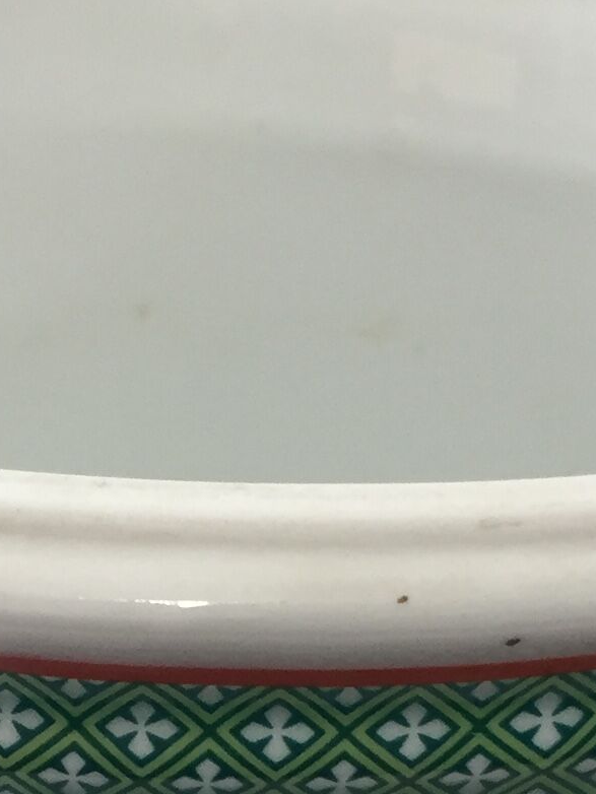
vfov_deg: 15.7
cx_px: 191
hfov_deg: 12.2
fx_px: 2776
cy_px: 940
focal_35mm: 121
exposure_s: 1/33
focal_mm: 4.15
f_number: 2.2
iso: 32
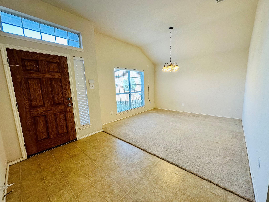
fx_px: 109
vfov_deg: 85.7
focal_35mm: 14
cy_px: 101
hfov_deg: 102.1
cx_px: 134
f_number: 2.2
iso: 125
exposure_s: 1/120
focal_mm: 2.22
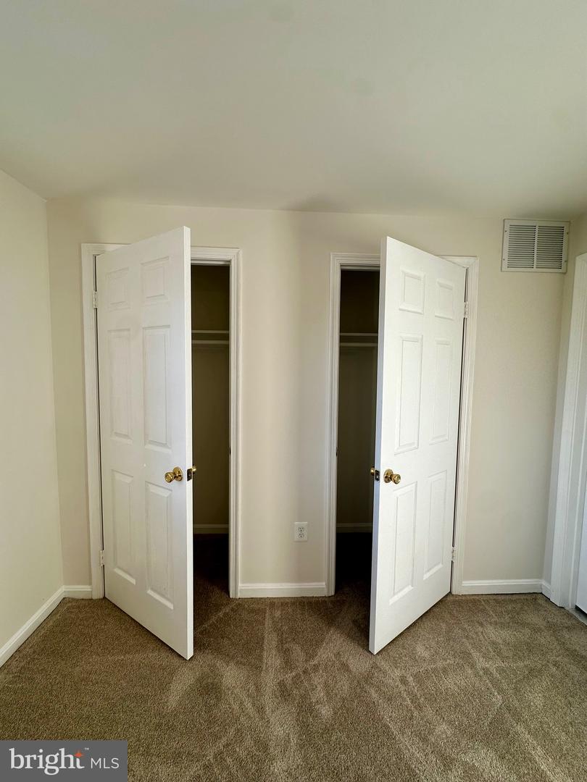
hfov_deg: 85.7
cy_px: 391
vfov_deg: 102.1
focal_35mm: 14
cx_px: 294
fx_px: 317
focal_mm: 2.22
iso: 40
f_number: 2.2
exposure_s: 1/108
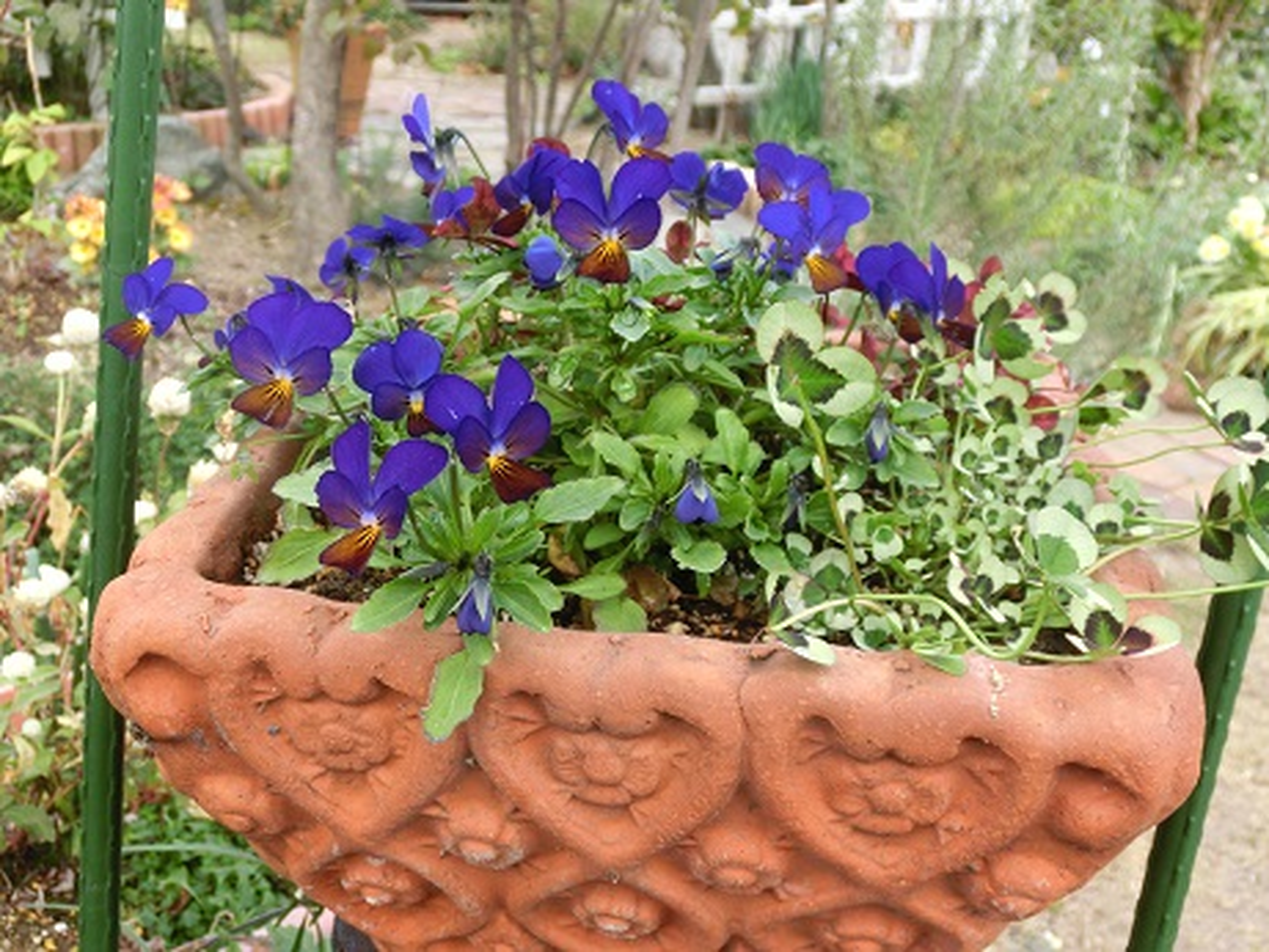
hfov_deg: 50.1
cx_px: 634
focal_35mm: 37
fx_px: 1357
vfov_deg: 38.7
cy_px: 476
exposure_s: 1/125
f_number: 4.1
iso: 100
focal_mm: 6.5
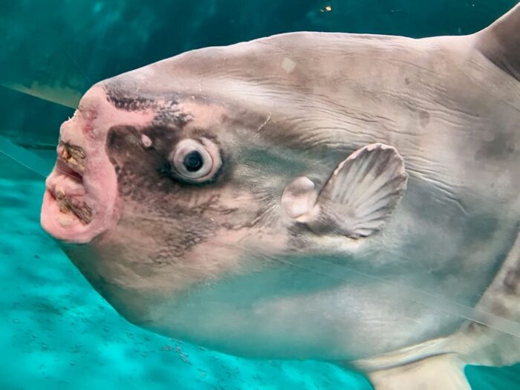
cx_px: 260
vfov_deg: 49.7
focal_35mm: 28
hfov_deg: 63.4
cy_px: 195
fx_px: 421
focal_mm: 3.99
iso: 320
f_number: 1.8
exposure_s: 1/60
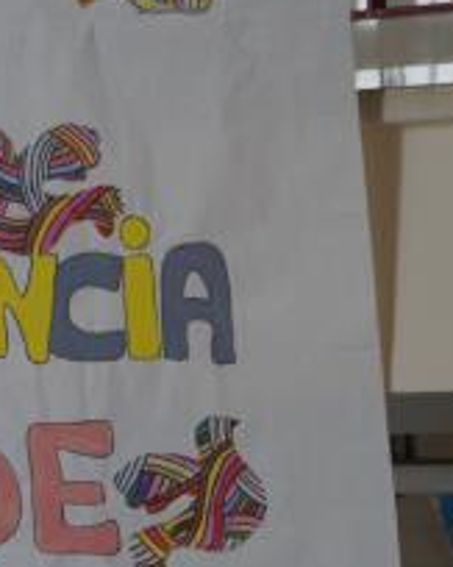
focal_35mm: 159
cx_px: 4
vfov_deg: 12.1
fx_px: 2667
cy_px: 142
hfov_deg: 9.6
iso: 320
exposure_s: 1/160
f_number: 4.5
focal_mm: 30
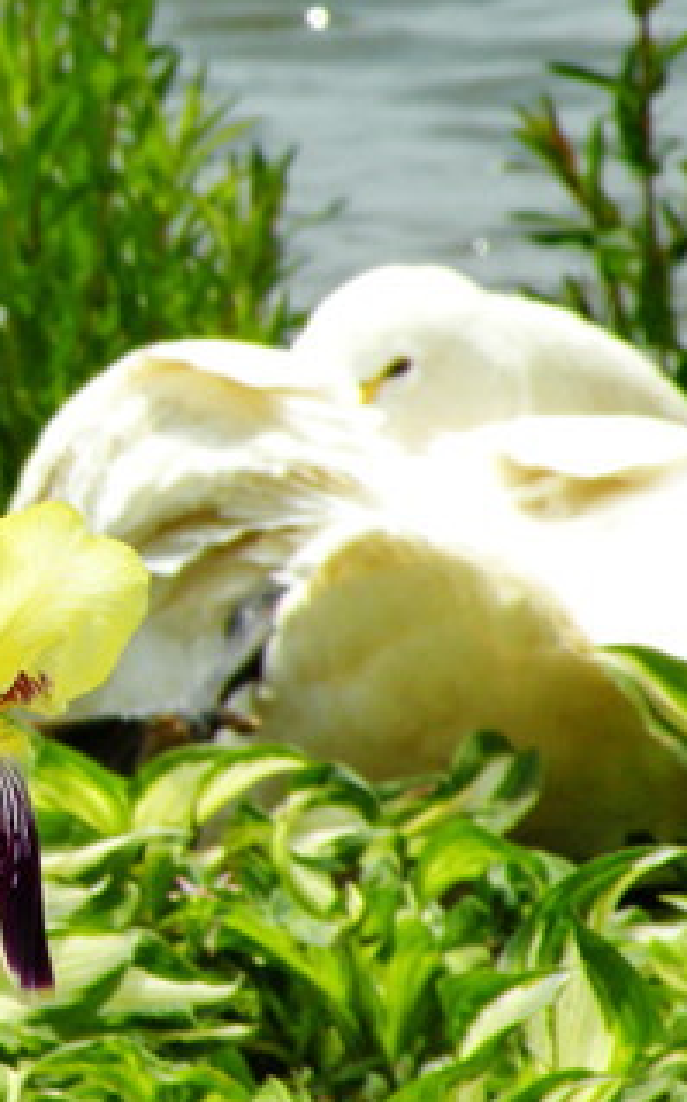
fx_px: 13499
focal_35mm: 450
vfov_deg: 4.7
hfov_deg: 2.9
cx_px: -162
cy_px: 390
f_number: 8
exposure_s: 1/302
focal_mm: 36.9
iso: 64
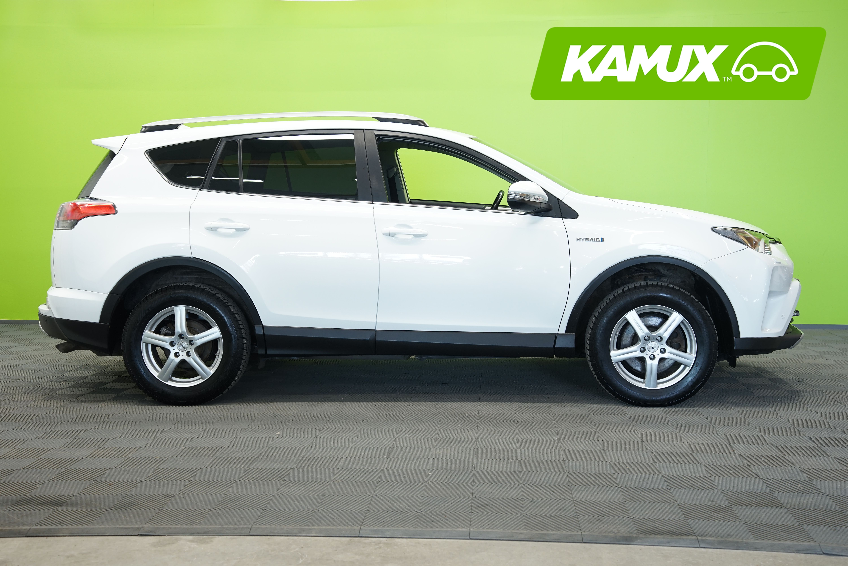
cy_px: 283
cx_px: 424
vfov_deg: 29.2
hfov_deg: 42.7
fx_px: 1083
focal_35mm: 46
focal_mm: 46
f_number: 5.6
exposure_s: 1/15
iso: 500
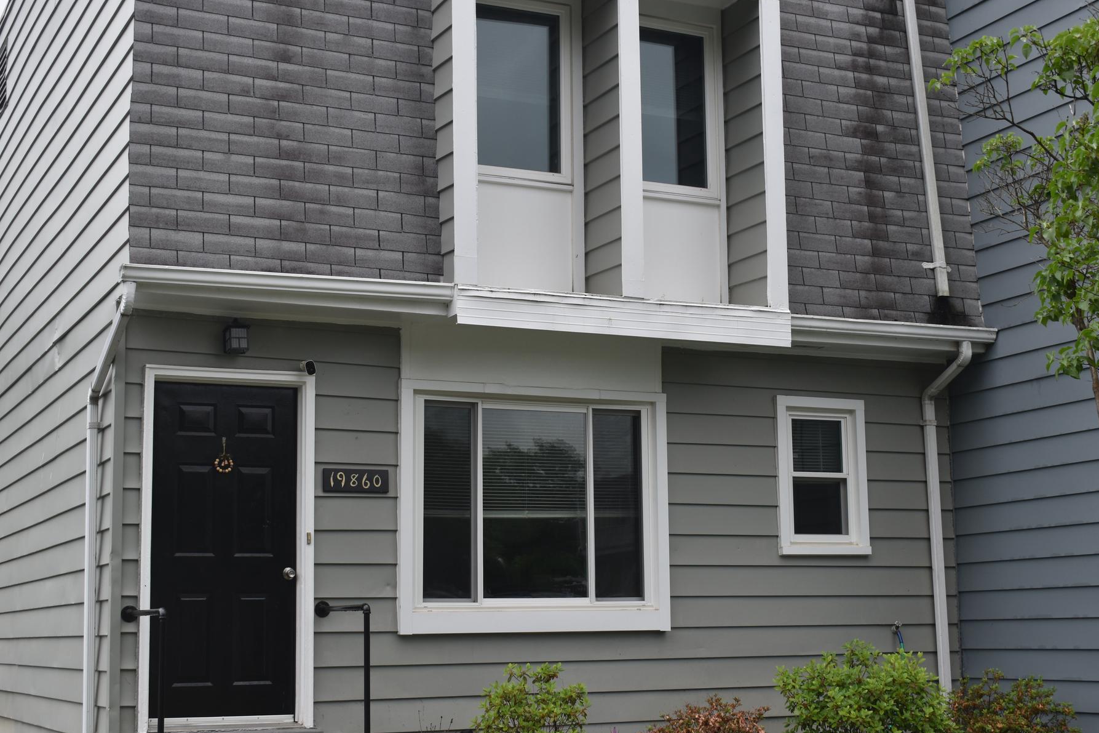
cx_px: 571
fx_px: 1679
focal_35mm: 55
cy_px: 367
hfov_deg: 36.2
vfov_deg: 24.6
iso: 200
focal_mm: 32
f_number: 6.3
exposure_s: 1/250
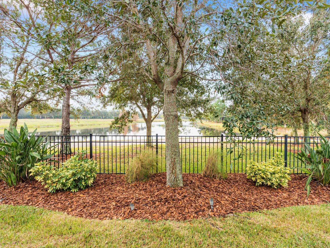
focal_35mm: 18
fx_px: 172
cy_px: 121
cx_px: 172
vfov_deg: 71.6
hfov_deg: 87.7
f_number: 8
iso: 250
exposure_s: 1/160
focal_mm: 16
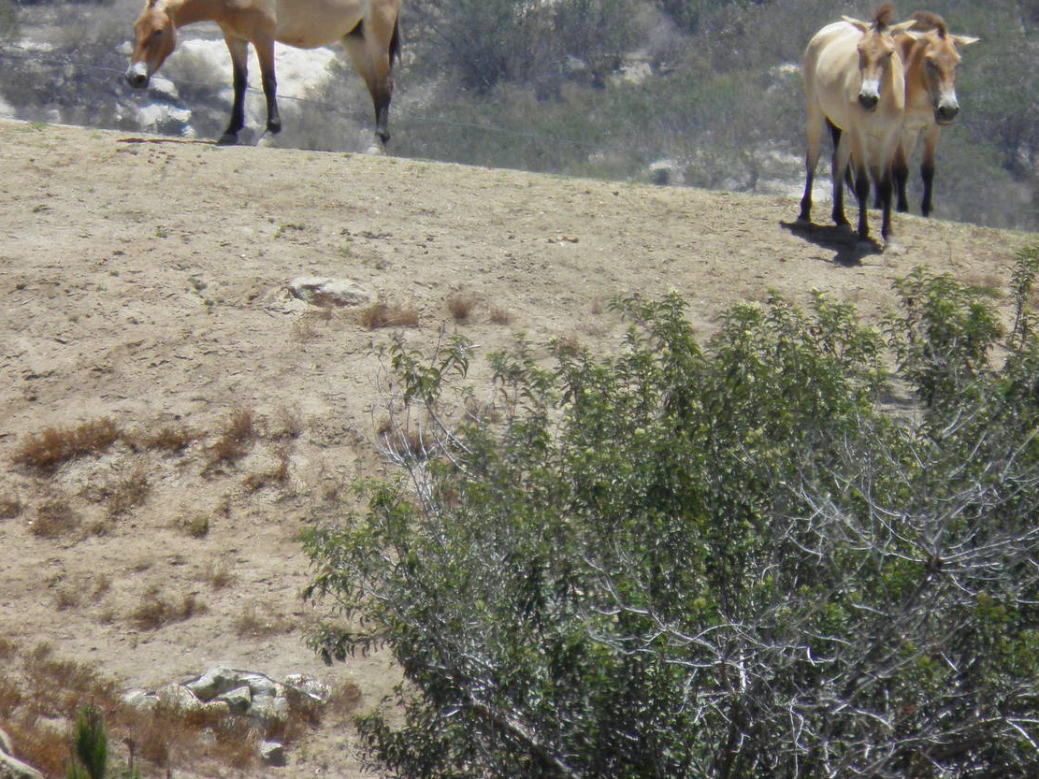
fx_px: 36314
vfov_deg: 1.2
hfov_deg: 1.6
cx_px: 506
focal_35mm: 1210
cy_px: 219
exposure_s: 1/500
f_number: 5.6
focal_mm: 147
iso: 100
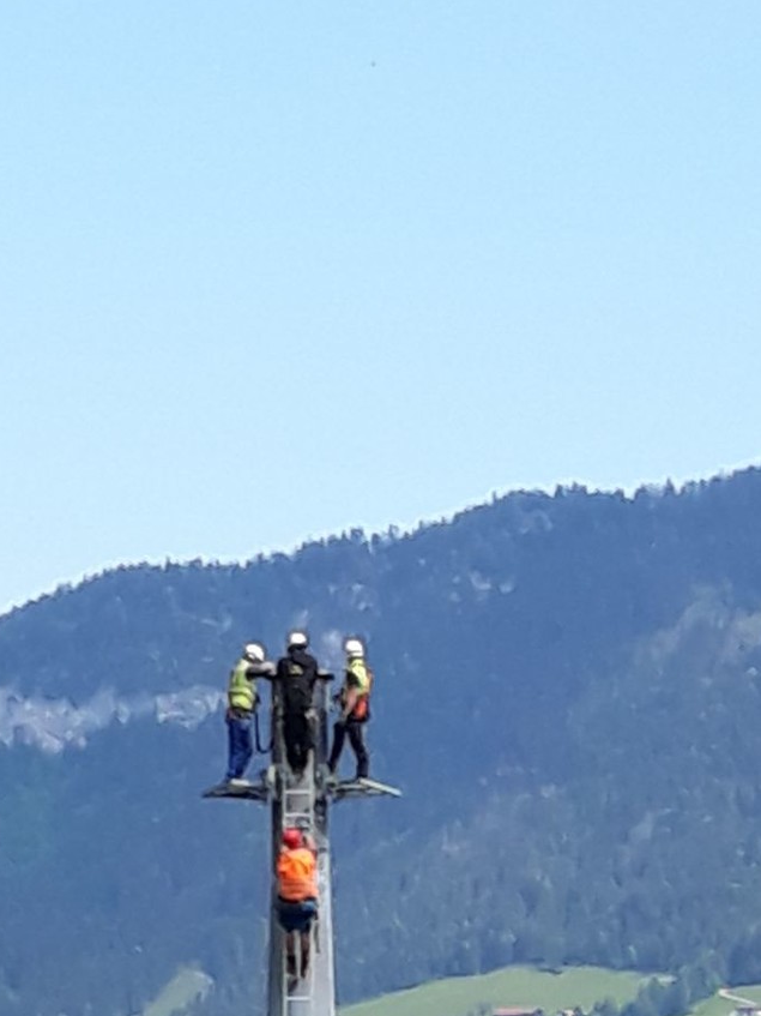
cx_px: 322
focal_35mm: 51
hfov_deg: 28.5
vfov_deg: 35.7
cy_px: 871
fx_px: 1495
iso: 40
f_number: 1.7
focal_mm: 3.71
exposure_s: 1/1029
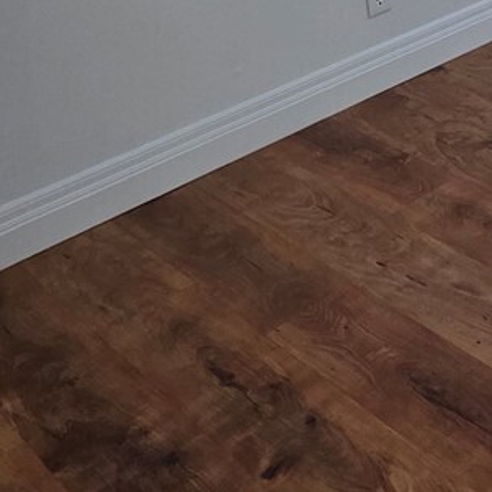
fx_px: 981
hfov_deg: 21.9
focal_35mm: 61
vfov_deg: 21.3
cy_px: -332
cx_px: 794
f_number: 1.9
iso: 160
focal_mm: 2.2
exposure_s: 1/120
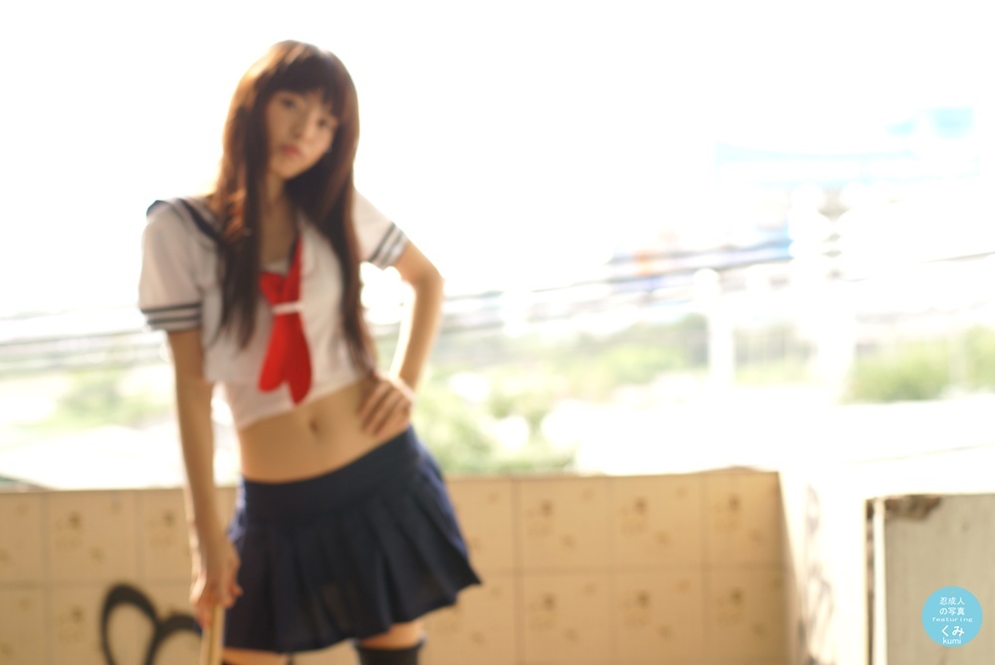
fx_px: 2075
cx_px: 498
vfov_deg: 18.2
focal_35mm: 75
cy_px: 332
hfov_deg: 27.0
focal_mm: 50
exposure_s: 1/160
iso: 100
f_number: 2.8
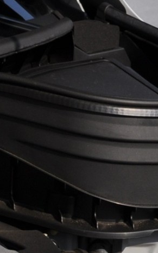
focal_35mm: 262
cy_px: 406
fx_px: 1806
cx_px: -78
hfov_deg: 5.0
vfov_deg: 7.8
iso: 200
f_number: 9
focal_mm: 32
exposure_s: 1/320
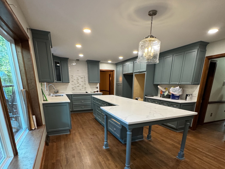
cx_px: 112
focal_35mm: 19
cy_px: 120
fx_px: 124
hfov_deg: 84.7
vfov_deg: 65.8
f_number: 2.2
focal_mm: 2.22
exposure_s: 1/60
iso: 320
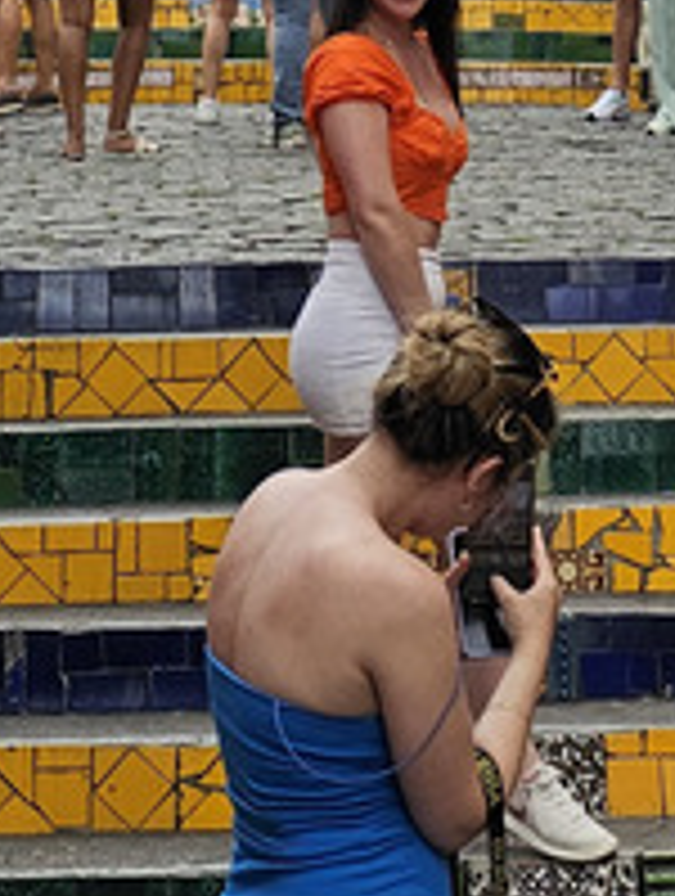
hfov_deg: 12.1
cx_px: 360
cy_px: -290
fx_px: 3188
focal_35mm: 123
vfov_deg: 15.2
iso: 20
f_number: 1.7
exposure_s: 1/1129
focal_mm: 6.3
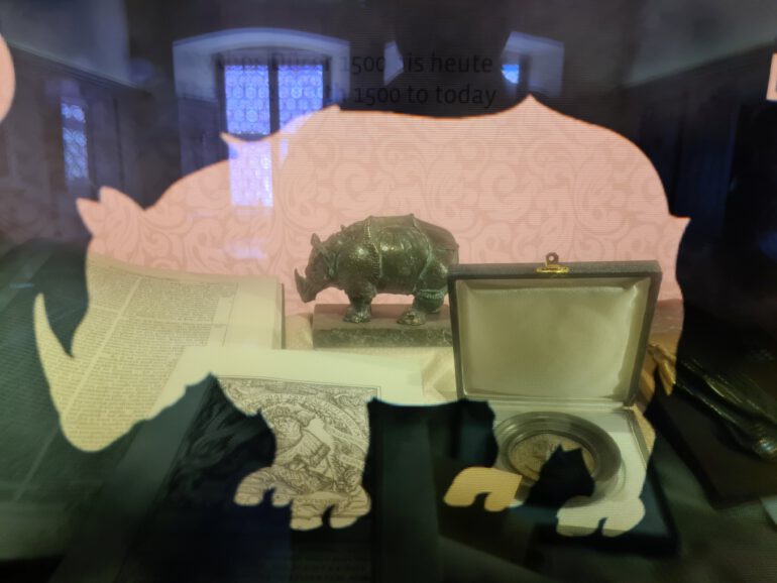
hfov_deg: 67.3
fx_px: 584
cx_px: 388
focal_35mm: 26
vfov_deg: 53.1
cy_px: 292
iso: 250
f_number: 1.8
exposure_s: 1/50
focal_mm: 5.4
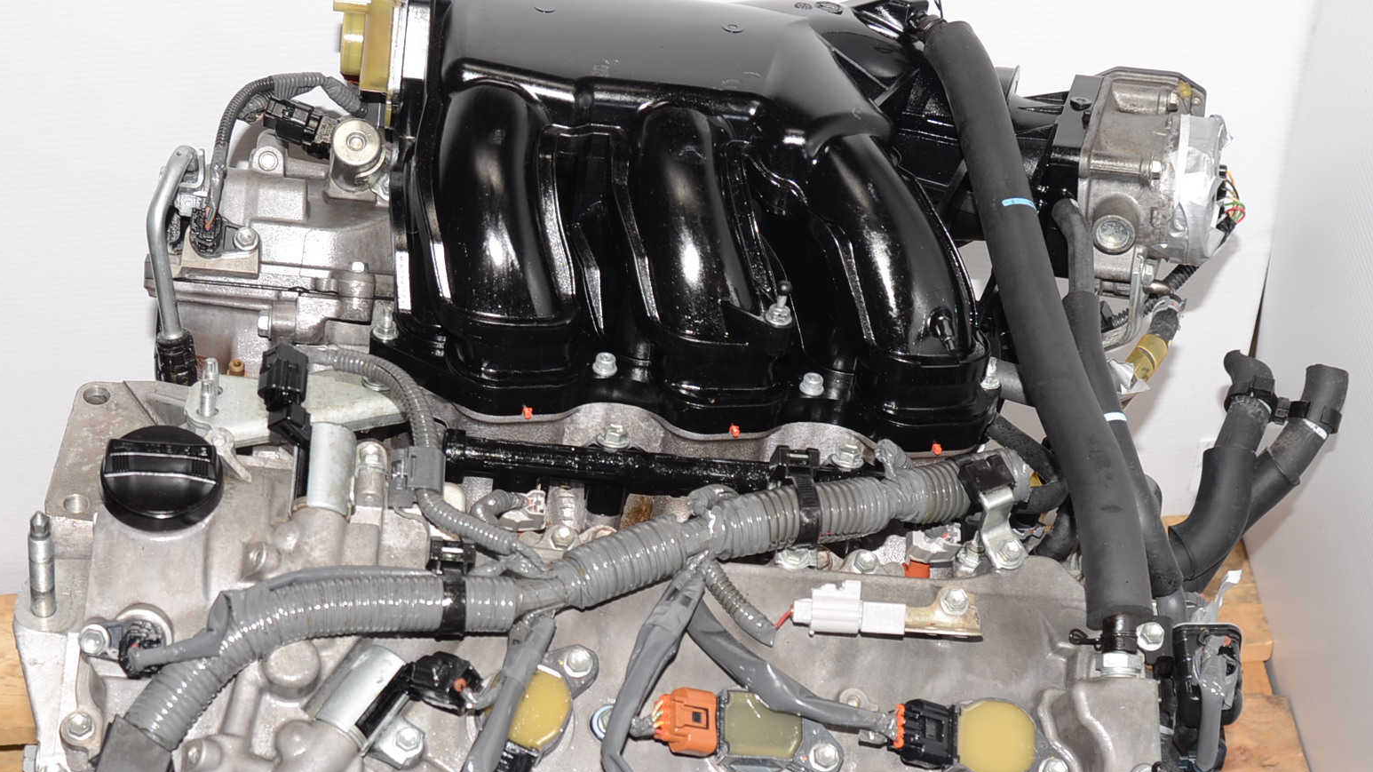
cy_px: 583
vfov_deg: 19.9
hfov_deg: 34.9
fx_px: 2184
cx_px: 628
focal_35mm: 60
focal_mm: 24
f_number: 5
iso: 100
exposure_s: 1/60
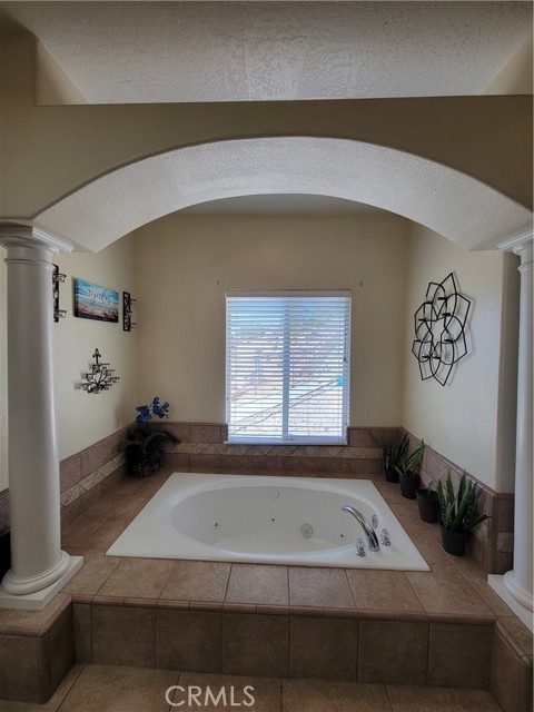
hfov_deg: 89.9
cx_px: 267
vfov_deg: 106.2
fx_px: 267
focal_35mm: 13
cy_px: 356
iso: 80
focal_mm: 2.2
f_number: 2.2
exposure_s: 1/120
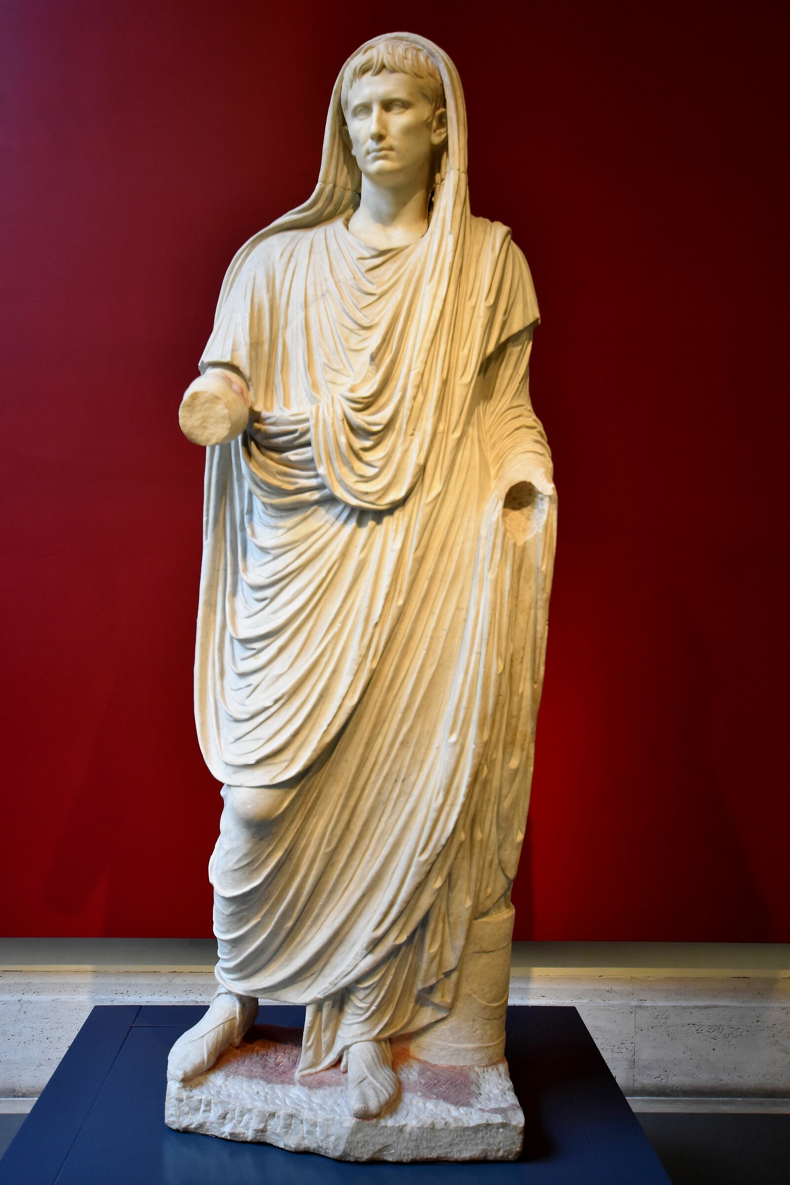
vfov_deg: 61.9
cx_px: 395
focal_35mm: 30
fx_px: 987
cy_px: 592
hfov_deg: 43.6
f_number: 4
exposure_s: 1/60
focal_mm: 20
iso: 800
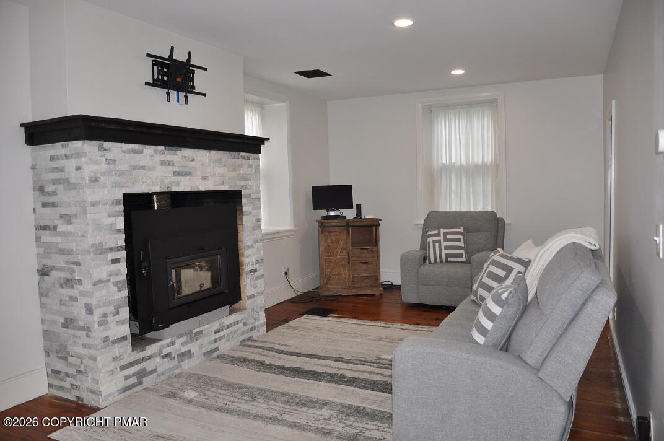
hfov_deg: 67.4
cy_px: 220
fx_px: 497
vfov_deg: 47.8
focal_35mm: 27
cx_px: 332
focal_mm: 18
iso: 400
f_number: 3.5
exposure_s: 1/60
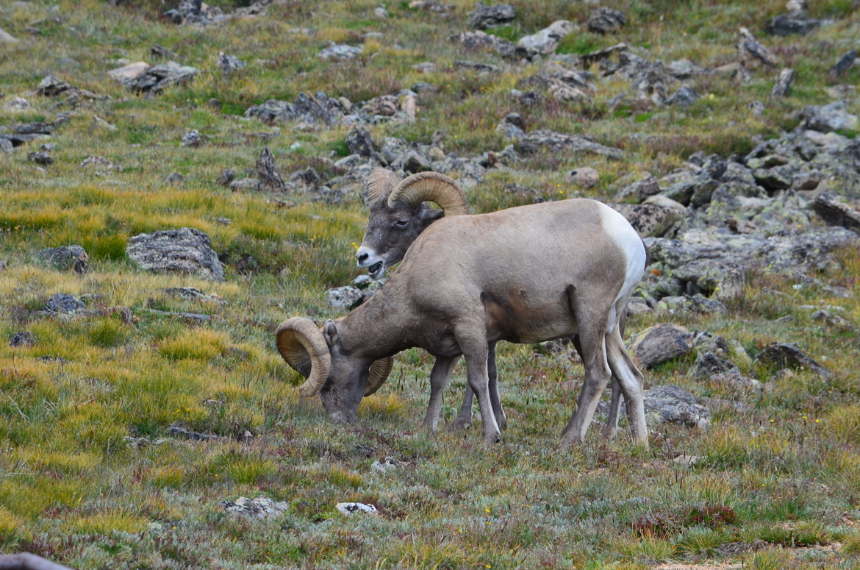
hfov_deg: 5.3
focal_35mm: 390
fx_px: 9298
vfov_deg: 3.5
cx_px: 430
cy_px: 285
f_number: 11
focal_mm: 260
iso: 160
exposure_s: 1/125
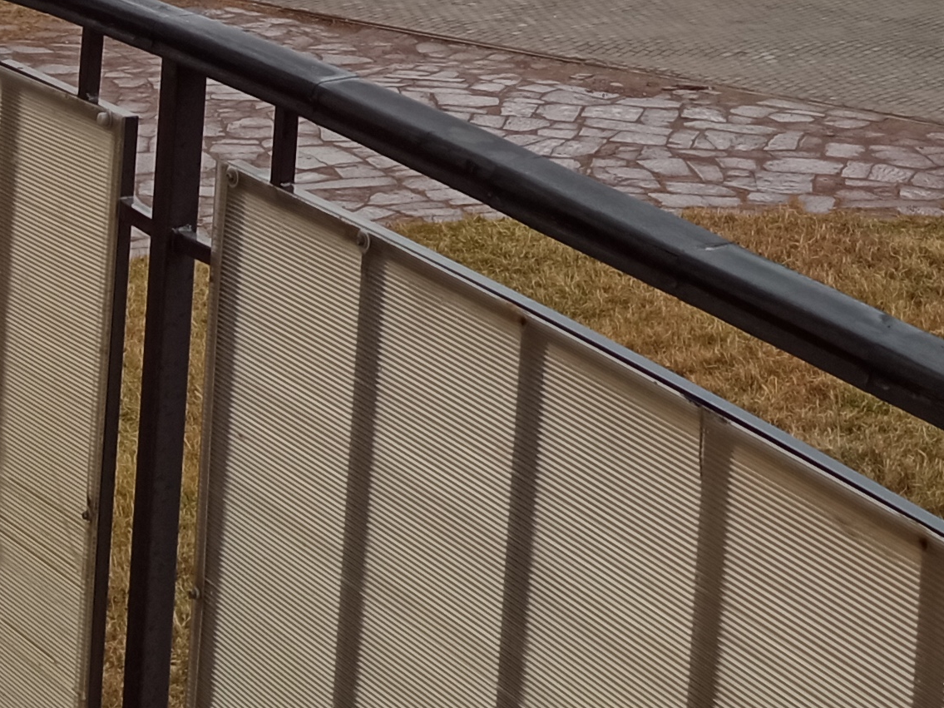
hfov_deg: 19.6
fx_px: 2700
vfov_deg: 13.8
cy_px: -420
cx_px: 749
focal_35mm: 99
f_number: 2.2
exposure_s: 1/267
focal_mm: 3.79
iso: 111
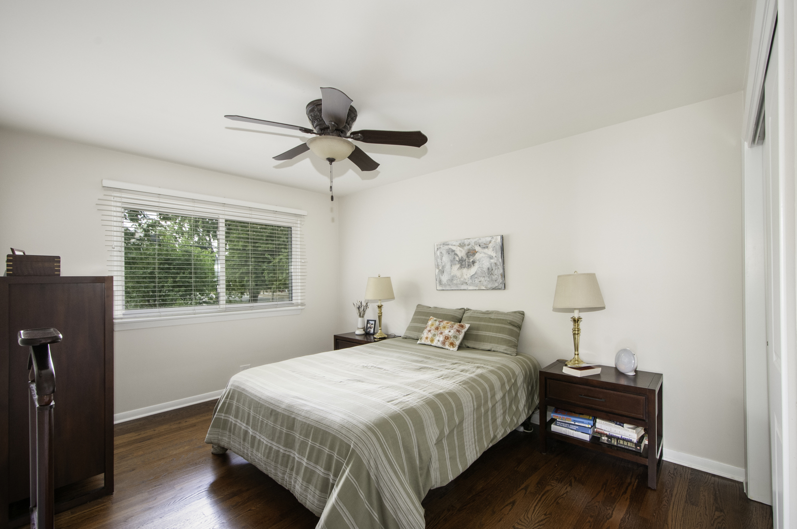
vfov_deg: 77.2
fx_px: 332
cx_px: 398
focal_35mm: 15
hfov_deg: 100.5
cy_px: 264
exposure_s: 1/100
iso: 640
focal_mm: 10
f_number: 9
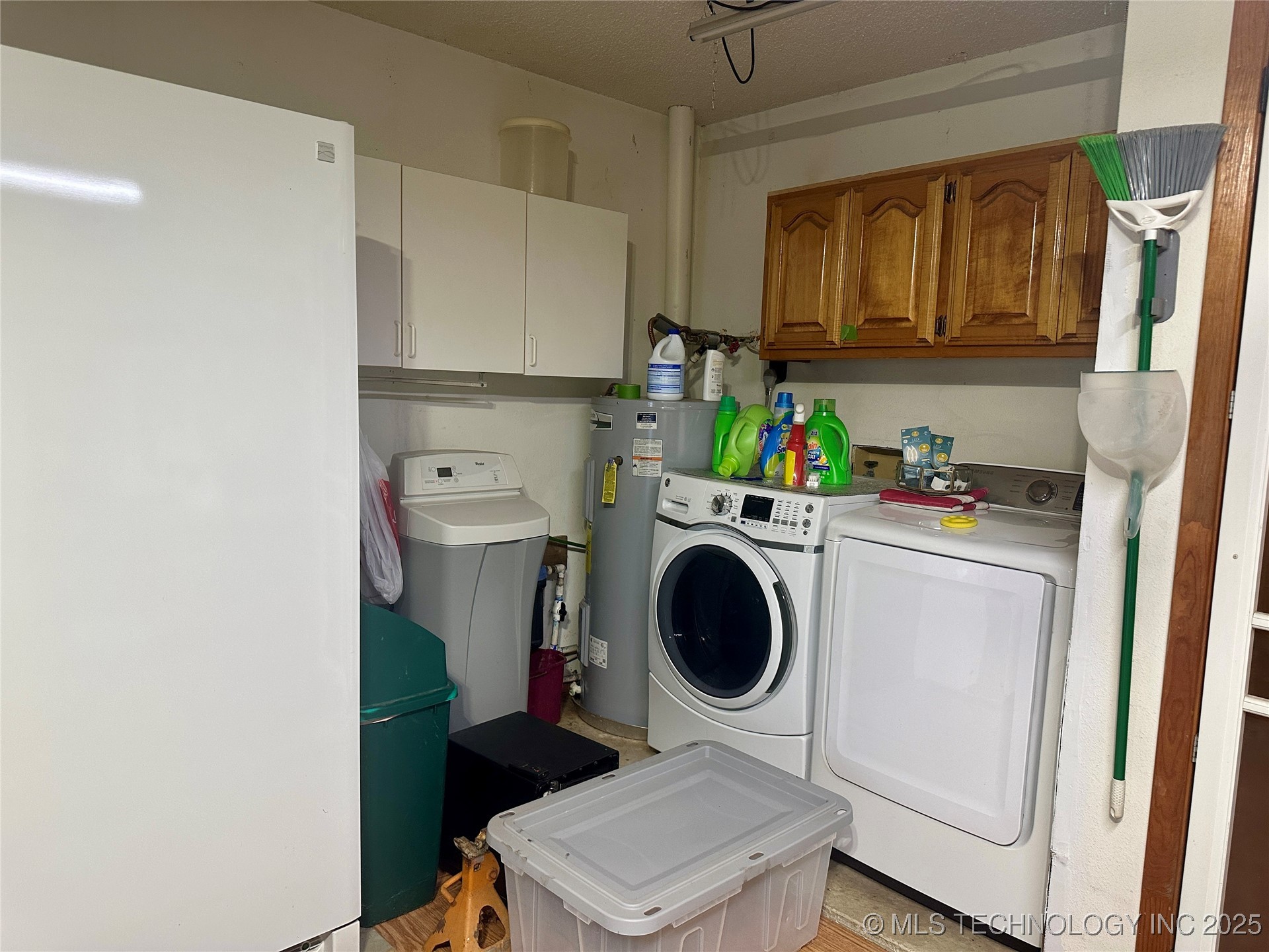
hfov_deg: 71.6
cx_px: 634
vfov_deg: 56.8
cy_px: 476
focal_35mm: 24
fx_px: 880
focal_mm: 6.86
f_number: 1.78
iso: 200
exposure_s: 1/120
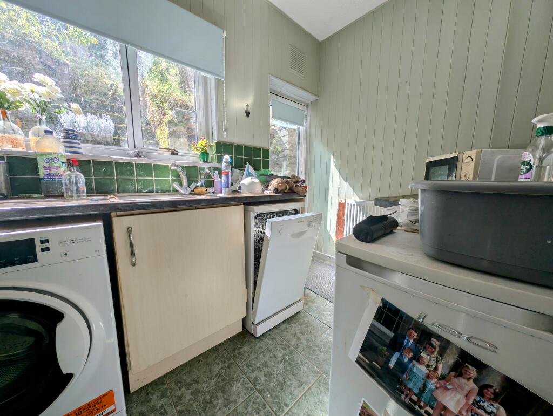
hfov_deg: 110.5
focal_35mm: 12
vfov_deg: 94.6
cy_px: 208
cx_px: 276
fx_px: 192
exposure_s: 1/326
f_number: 1.95
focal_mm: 2.23
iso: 36
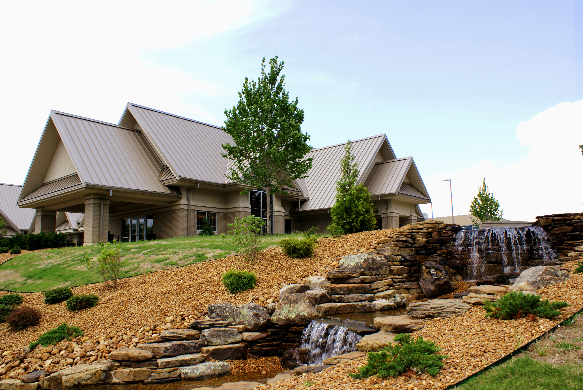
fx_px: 438
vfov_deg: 48.0
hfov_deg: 67.3
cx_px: 292
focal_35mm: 27
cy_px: 195
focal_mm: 18
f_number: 10
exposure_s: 1/100
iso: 100
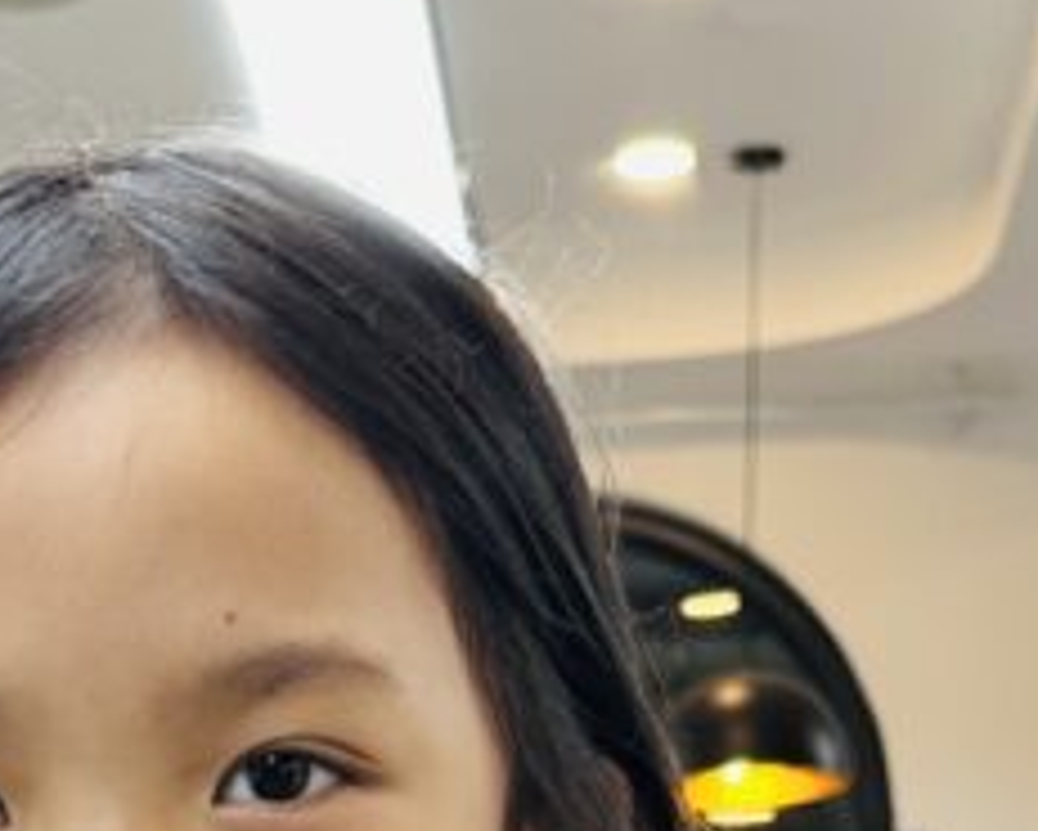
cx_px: -175
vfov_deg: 9.7
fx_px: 4149
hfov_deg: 13.9
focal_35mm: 135
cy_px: 2163
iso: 64
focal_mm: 6.86
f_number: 1.78
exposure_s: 1/100
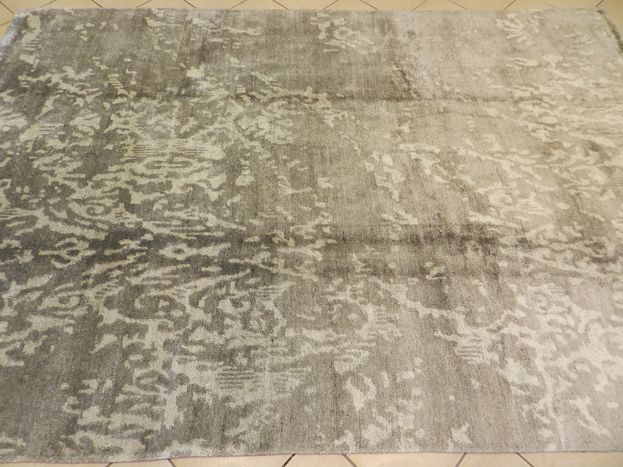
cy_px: 234
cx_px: 312
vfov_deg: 58.9
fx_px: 414
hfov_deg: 73.9
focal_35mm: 23
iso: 160
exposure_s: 1/50
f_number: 3.4
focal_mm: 4
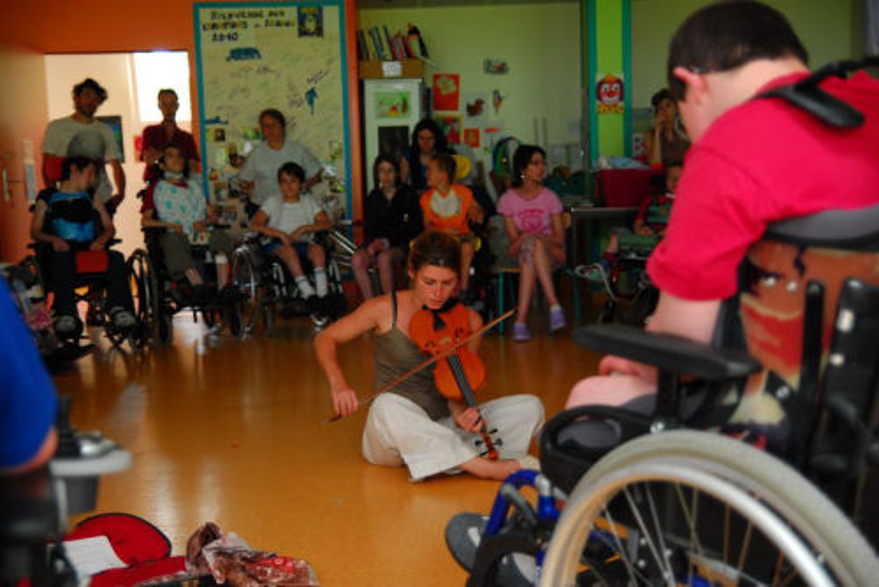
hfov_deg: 37.8
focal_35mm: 52
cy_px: 294
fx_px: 1283
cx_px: 440
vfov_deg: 25.8
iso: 400
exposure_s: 1/60
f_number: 2.8
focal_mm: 35
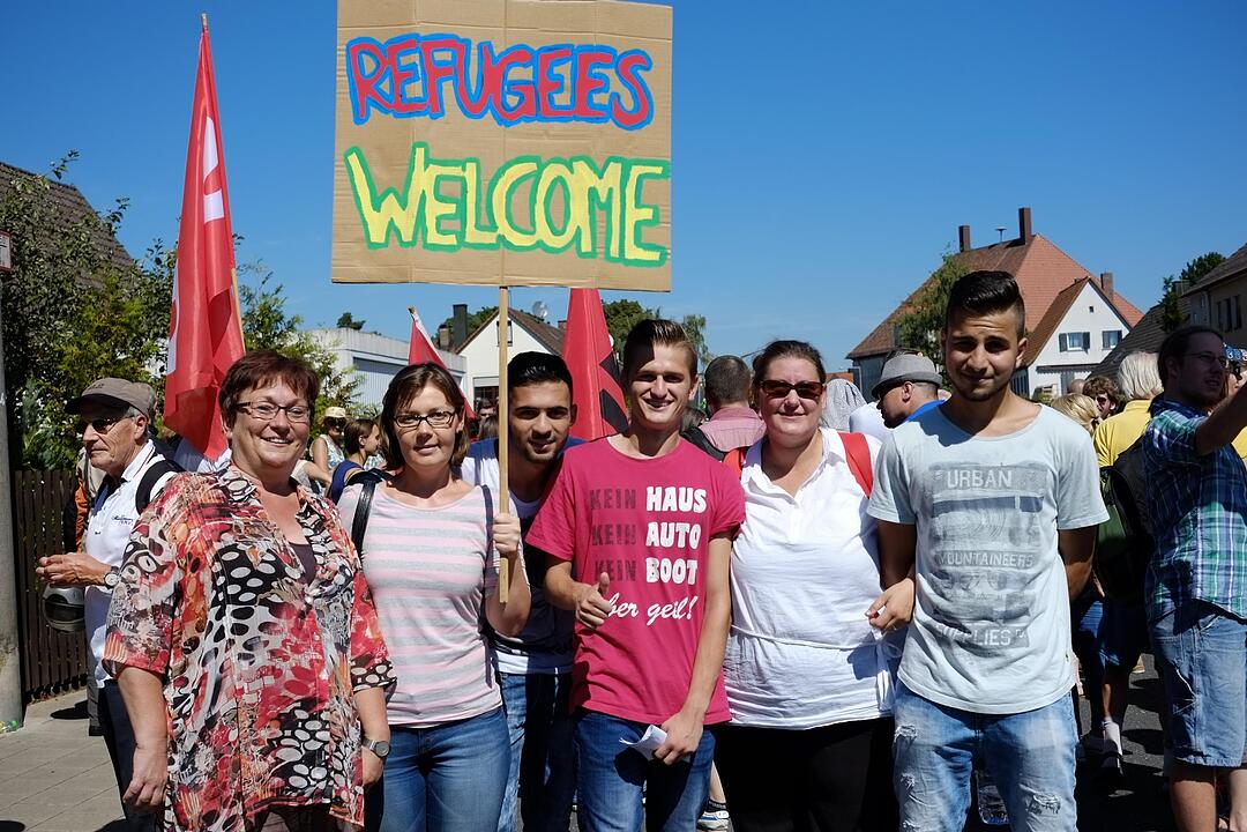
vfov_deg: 32.6
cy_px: 416
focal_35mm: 41
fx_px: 1420
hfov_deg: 47.4
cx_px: 624
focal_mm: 27
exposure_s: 1/2400
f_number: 4
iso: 200
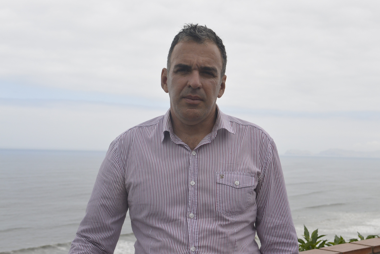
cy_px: 127
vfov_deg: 27.5
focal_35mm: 49
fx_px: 517
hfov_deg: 40.3
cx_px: 190
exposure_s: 1/1600
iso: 160
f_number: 5
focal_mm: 18.5
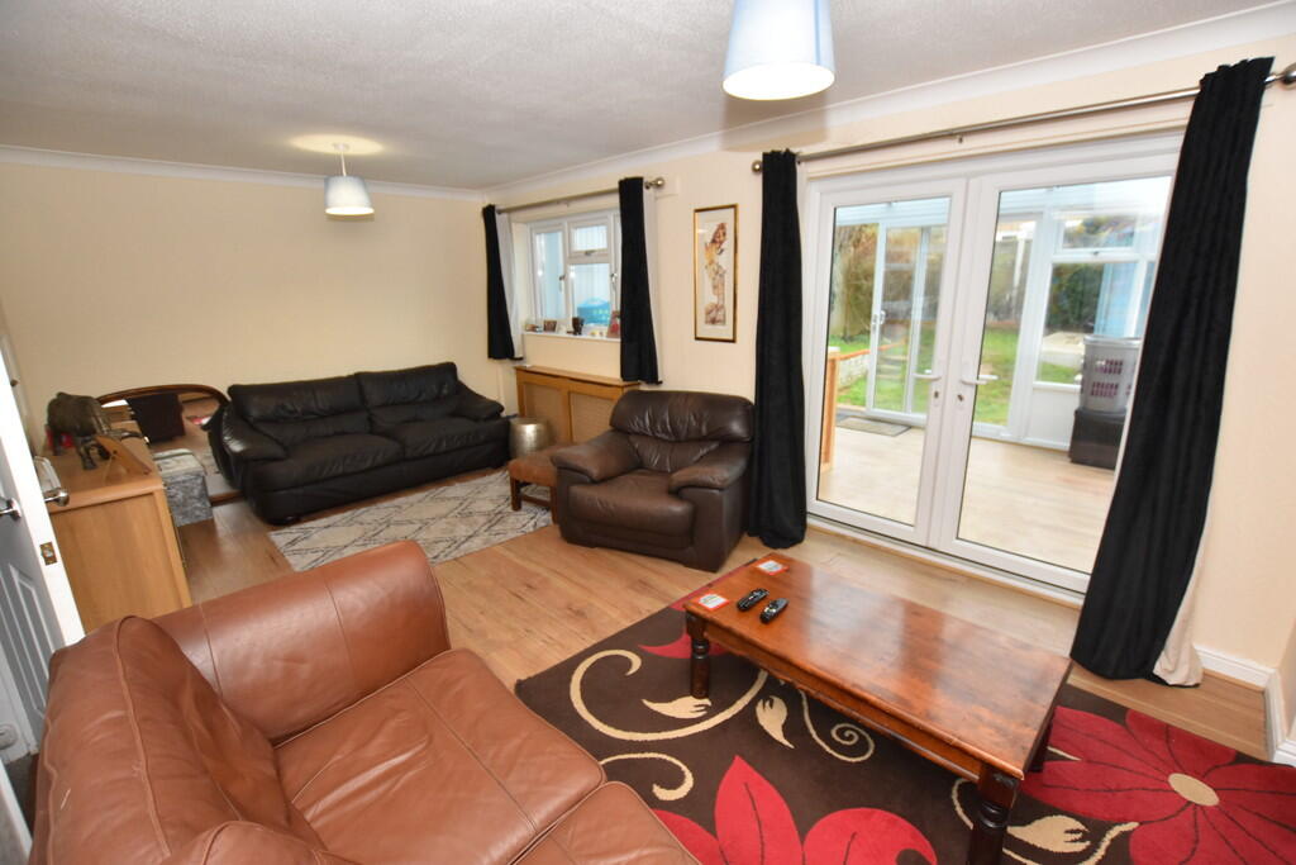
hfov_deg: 100.4
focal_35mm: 15
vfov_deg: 77.3
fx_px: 540
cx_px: 648
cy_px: 432
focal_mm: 10
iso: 800
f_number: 4
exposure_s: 1/125
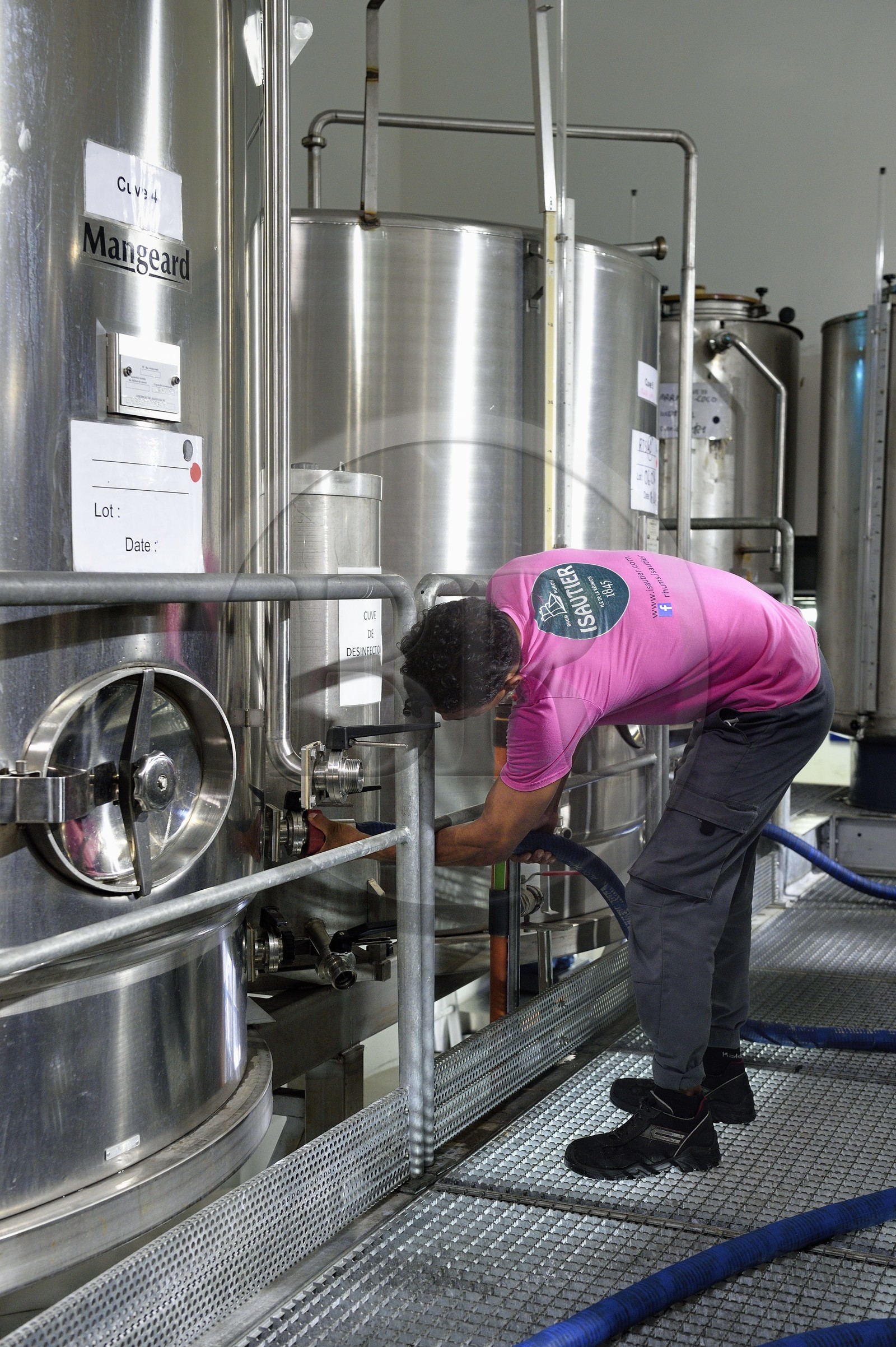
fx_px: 1719
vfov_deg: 42.8
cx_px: 448
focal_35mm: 46
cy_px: 674
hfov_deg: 29.2
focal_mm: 46
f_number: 5.6
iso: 1600
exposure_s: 1/25
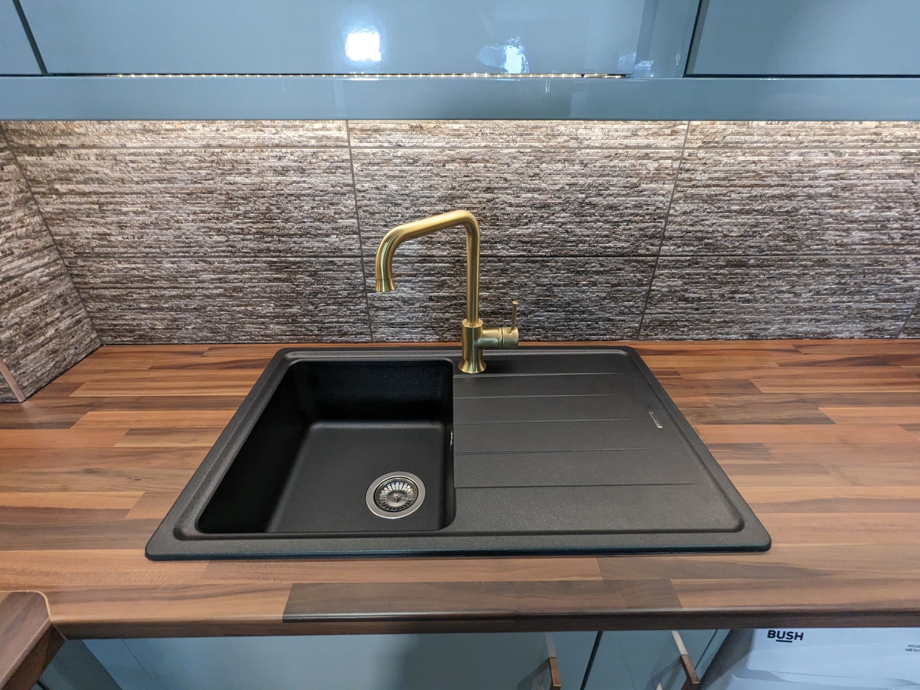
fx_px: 425
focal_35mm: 16
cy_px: 345
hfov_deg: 94.5
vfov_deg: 78.1
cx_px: 460
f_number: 2.2
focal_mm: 2.35
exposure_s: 1/100
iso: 339
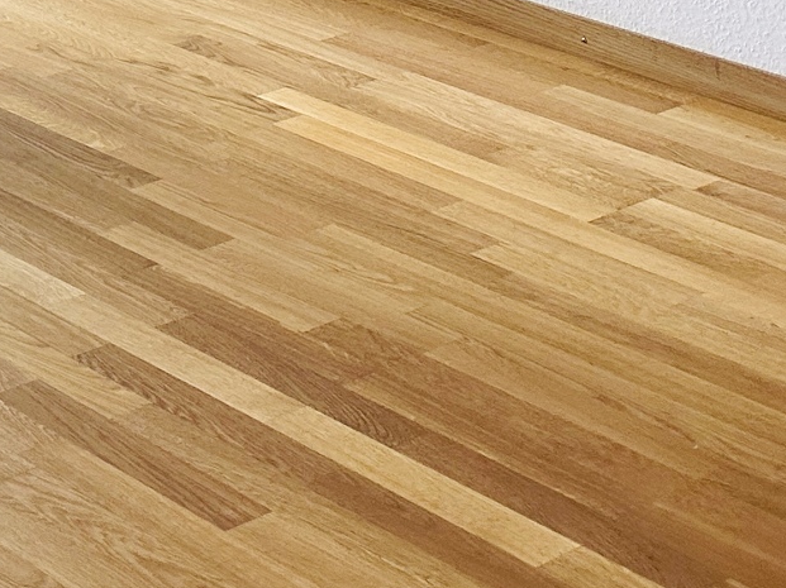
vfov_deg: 13.5
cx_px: -666
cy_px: -449
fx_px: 2247
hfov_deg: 16.4
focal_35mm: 99
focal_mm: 6.86
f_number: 1.78
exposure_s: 1/121
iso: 125
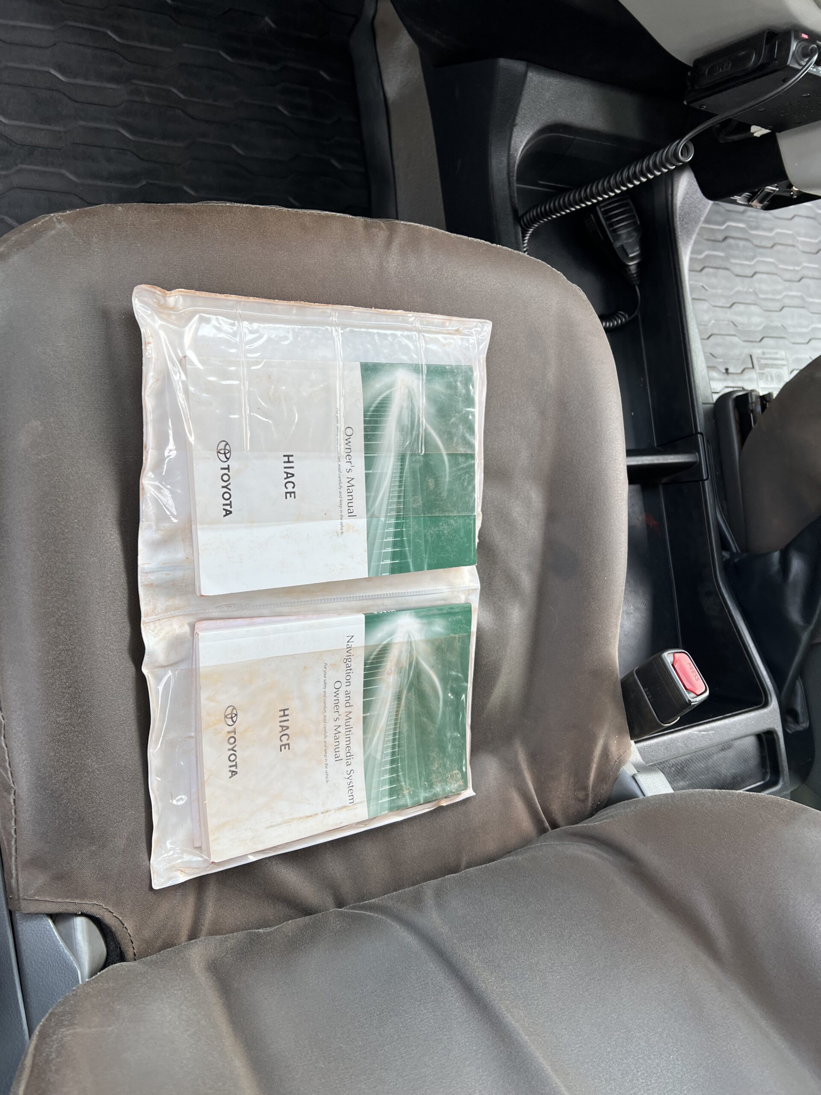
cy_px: 548
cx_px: 410
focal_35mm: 26
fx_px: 822
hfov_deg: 53.1
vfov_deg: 67.3
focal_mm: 5.7
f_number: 1.5
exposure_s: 1/274
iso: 40
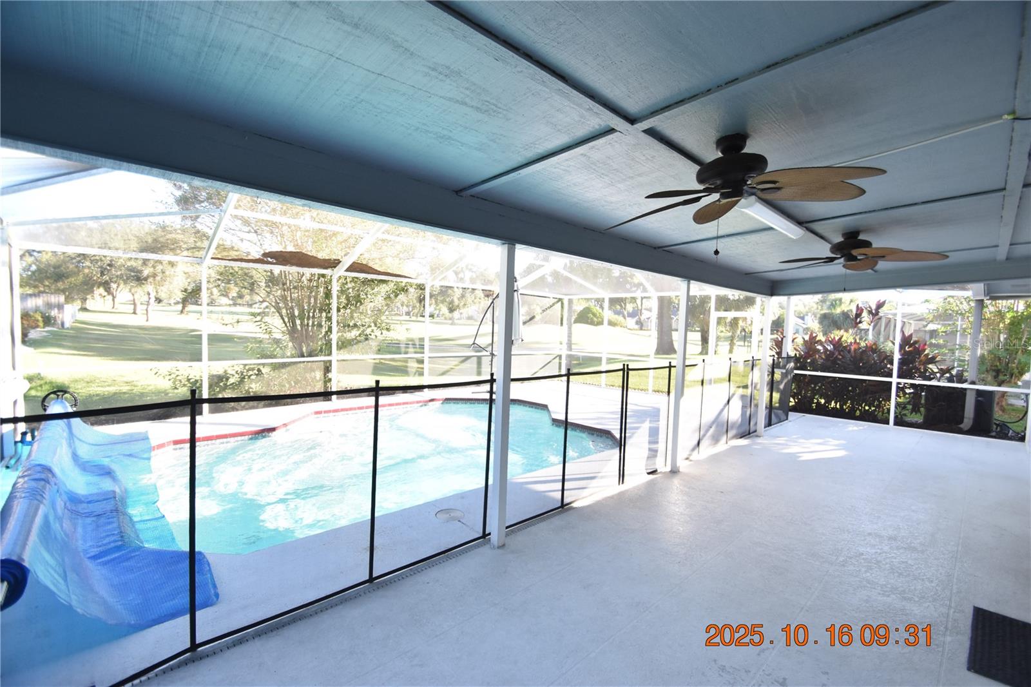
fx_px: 429
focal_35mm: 15
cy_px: 344
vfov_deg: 77.3
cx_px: 516
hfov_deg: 100.4
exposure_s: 1/350
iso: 800
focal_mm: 10
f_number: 3.5
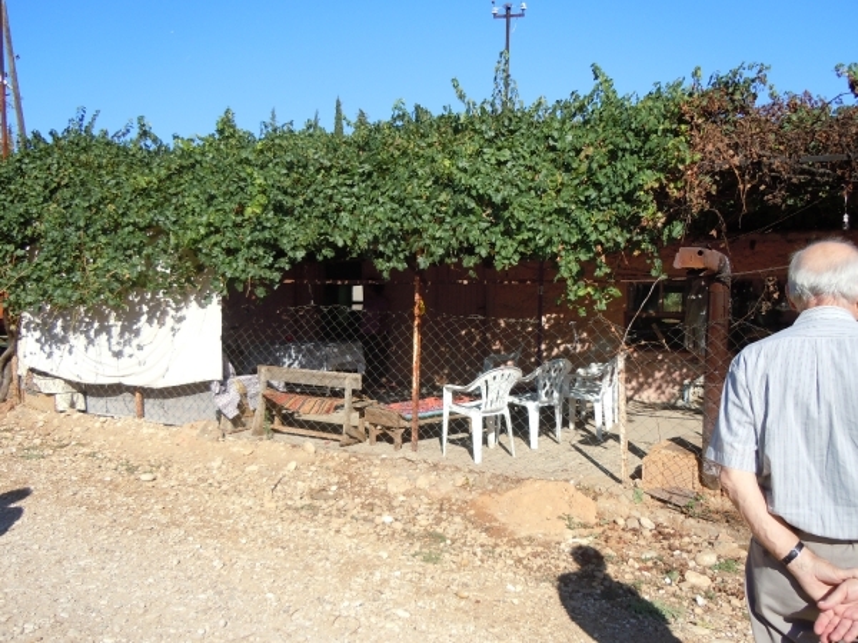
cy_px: 322
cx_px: 429
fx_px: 744
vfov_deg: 46.8
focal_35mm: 30
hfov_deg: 60.0
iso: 100
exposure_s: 1/640
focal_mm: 5.4
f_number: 3.5
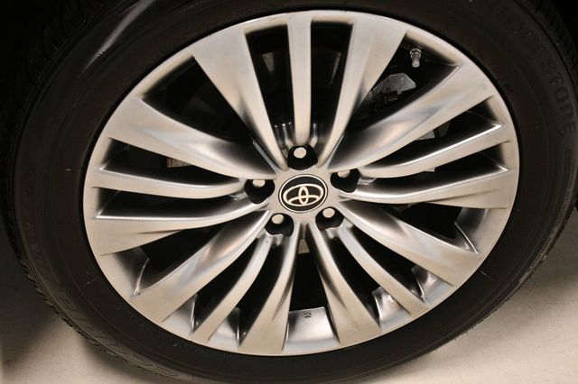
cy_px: 192
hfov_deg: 33.4
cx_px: 289
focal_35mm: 60
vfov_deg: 22.6
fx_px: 963
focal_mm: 40
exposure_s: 1/125
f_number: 4.5
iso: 2500
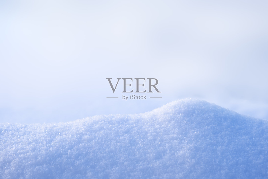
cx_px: 134
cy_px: 90
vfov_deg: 19.5
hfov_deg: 28.8
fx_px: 521
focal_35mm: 70
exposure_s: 1/280
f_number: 5
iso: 100
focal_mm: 46.6
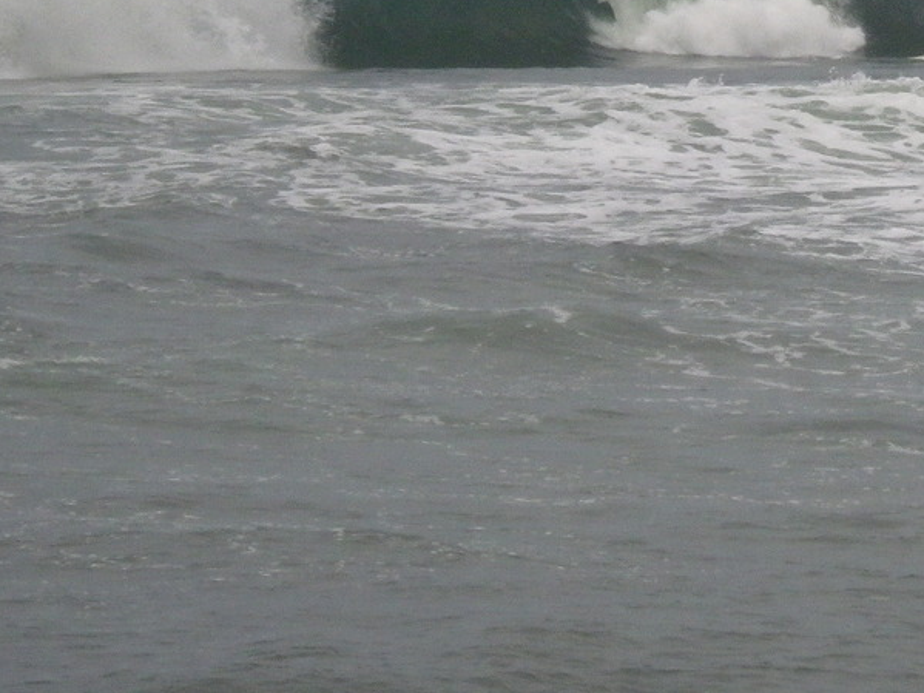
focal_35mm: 374
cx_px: 1098
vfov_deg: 4.0
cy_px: -60
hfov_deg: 5.3
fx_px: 9981
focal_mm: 25
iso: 200
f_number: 6.6
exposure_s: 1/320
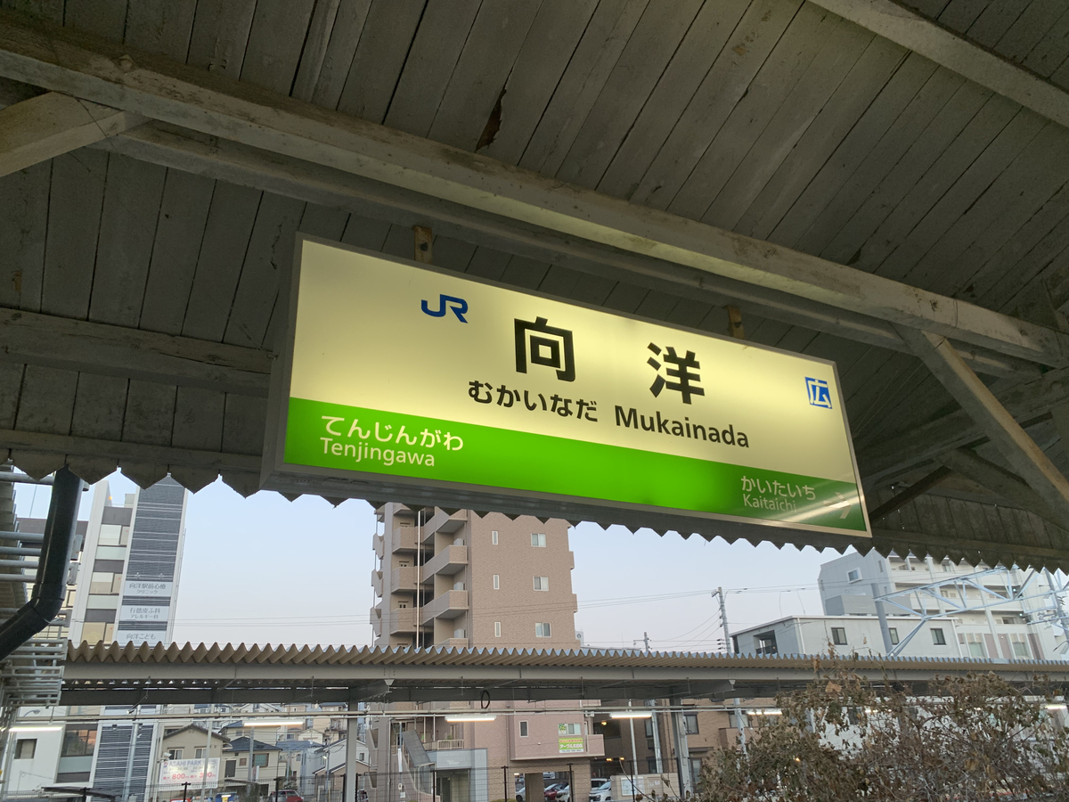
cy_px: 401
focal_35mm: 26
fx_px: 803
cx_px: 534
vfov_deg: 53.1
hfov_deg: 67.3
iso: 50
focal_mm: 4.25
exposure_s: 1/60
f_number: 1.8
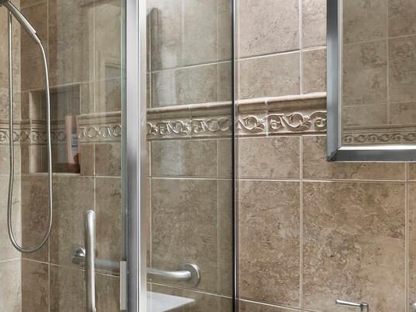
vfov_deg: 34.4
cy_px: 151
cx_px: 85
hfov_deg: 42.8
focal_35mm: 42
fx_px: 505
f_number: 13
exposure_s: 1.3
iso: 320
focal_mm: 7
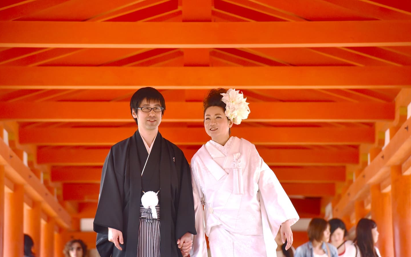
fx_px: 2296
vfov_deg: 6.4
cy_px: 124
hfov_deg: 10.2
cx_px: 205
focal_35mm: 205
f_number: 6.3
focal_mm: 200
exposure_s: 1/1000
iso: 2000
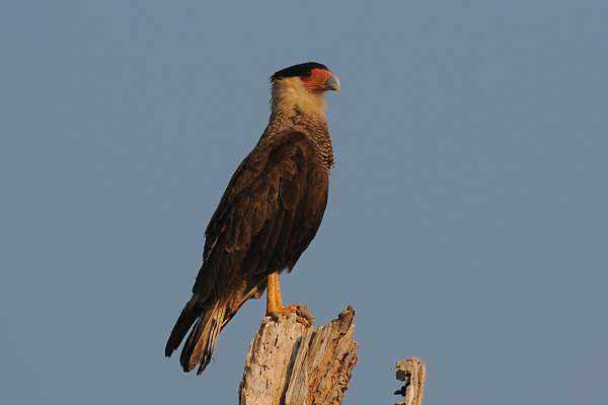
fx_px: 10133
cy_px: 202
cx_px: 304
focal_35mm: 600
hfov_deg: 3.4
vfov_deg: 2.3
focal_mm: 400
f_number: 5
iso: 200
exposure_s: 1/1250
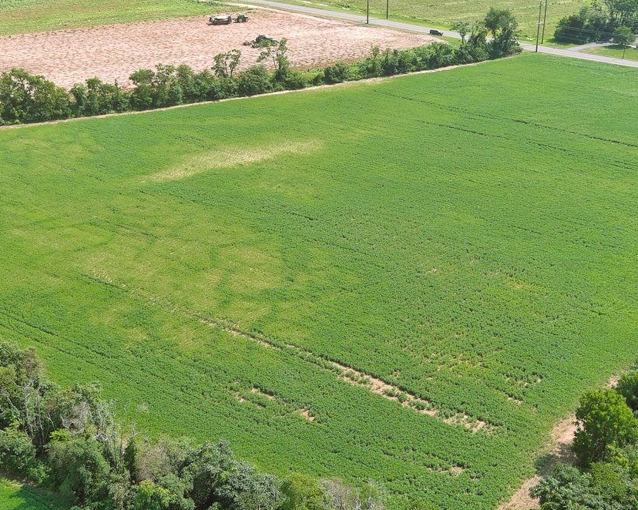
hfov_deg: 33.6
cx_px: 302
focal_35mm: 56
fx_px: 1057
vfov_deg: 27.1
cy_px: 246
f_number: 2.8
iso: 100
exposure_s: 1/500
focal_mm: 10.57
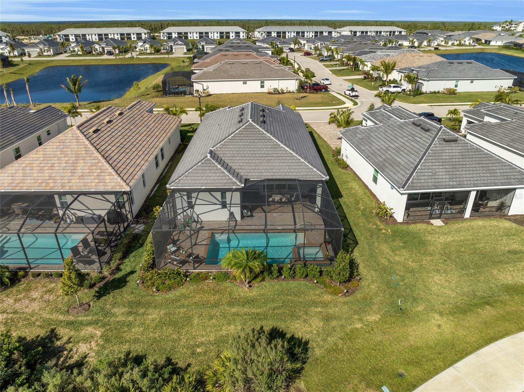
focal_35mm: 24
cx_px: 262
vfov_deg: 56.7
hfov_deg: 71.6
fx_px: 363
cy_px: 196
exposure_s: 1/120
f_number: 4
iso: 100
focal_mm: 12.29
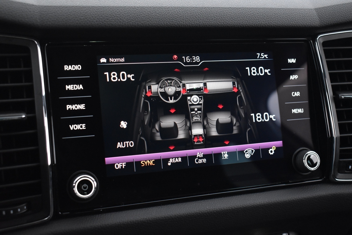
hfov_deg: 41.1
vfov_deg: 28.1
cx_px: 176
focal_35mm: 48
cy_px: 118
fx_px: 469
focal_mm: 32
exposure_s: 1/20
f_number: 4.5
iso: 3200
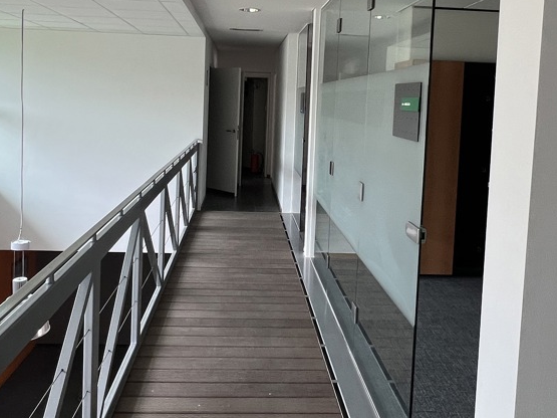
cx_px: 273
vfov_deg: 43.4
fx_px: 515
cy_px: 131
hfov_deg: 56.8
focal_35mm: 32
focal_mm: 1.57
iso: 80
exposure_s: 1/99
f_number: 1.8
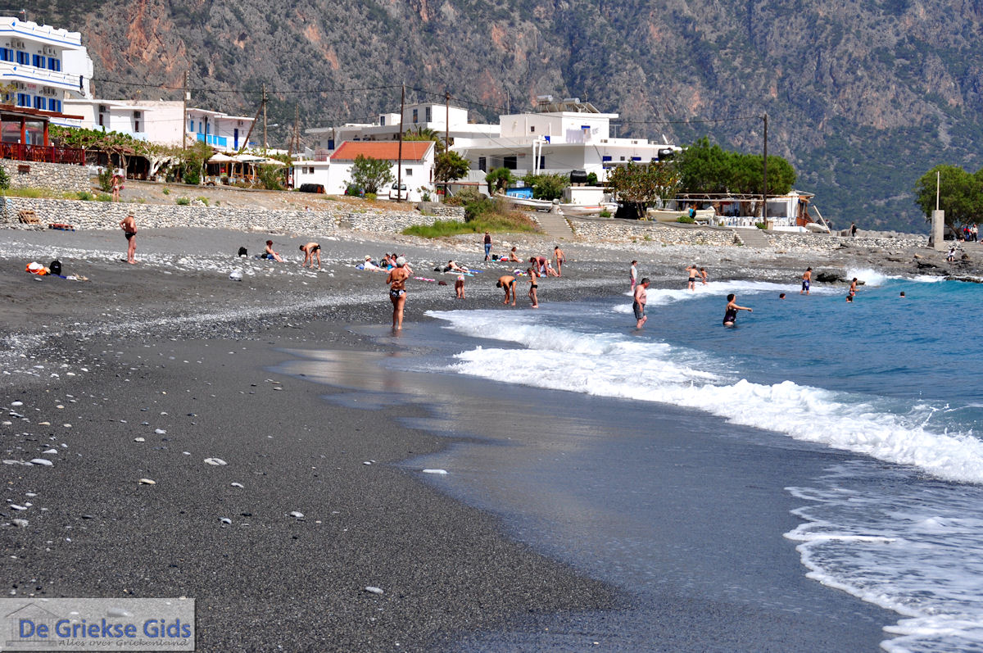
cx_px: 492
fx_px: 2864
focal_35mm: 105
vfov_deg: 13.0
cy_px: 326
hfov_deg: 19.5
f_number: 8
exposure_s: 1/1000
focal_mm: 70
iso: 200
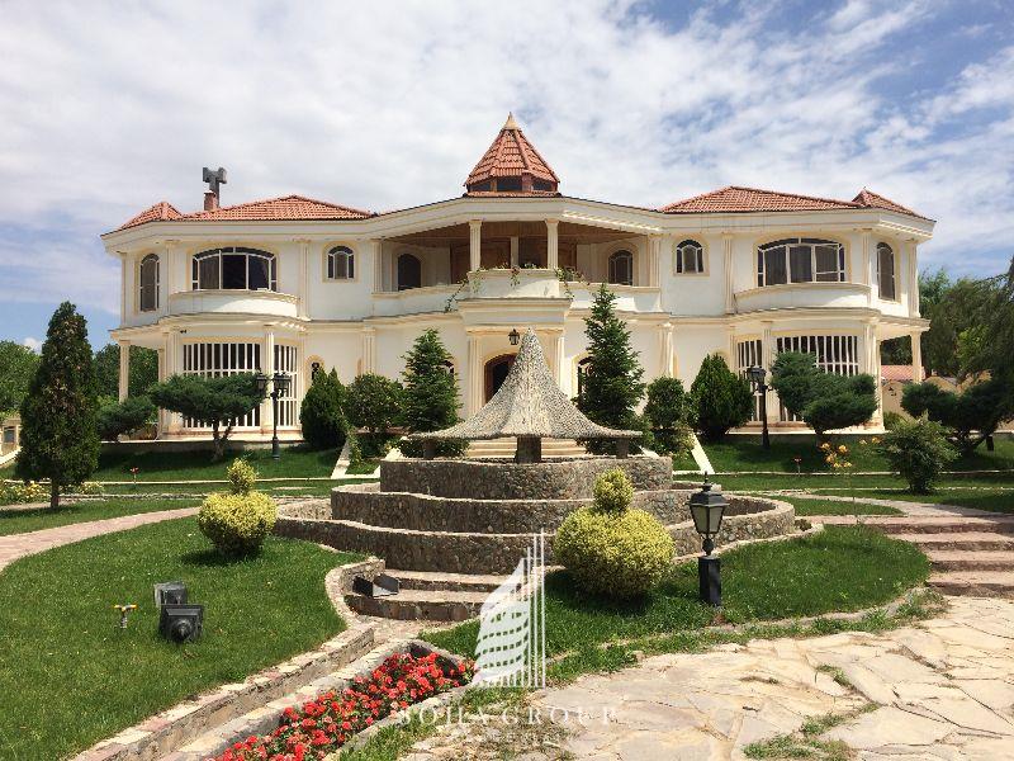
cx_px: 507
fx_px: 849
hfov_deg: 61.7
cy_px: 380
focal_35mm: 29
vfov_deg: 48.2
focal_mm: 4.15
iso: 32
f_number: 2.2
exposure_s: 1/3731
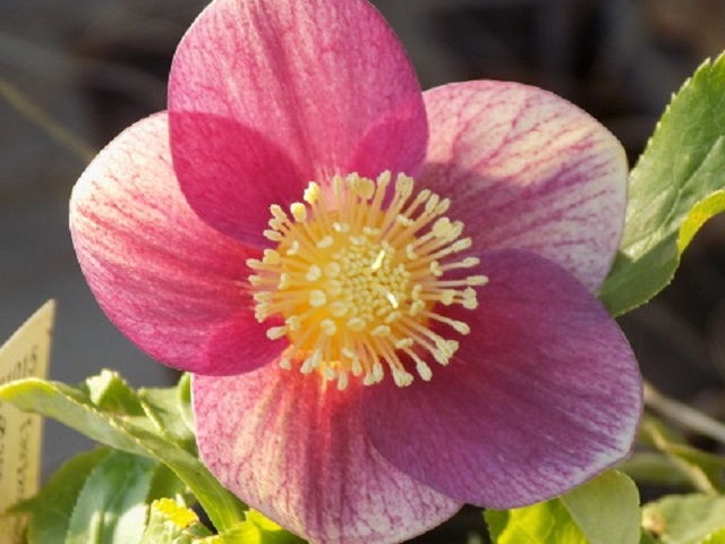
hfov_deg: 10.4
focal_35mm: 190
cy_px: 272
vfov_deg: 7.8
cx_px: 362
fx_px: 3979
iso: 80
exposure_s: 1/40
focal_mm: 33.7
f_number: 5.4
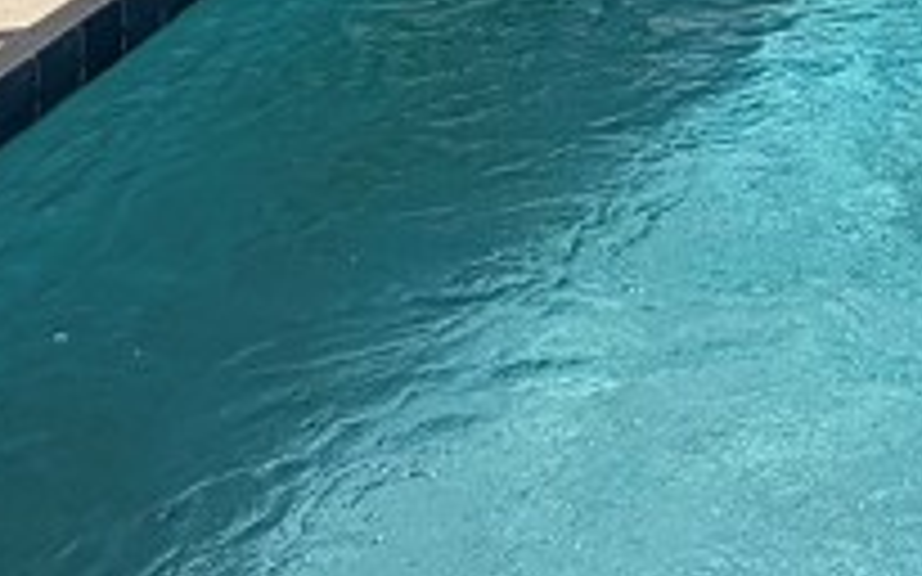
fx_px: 1859
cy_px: -558
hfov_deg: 24.4
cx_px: 1192
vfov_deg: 14.7
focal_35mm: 74
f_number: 2.2
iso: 40
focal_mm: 2.22
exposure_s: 1/1832
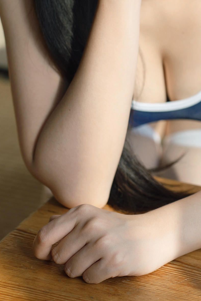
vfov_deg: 16.2
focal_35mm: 126
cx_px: 250
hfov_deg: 10.7
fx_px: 1055
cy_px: 72
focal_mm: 50
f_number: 2.8
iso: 100
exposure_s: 1/1000
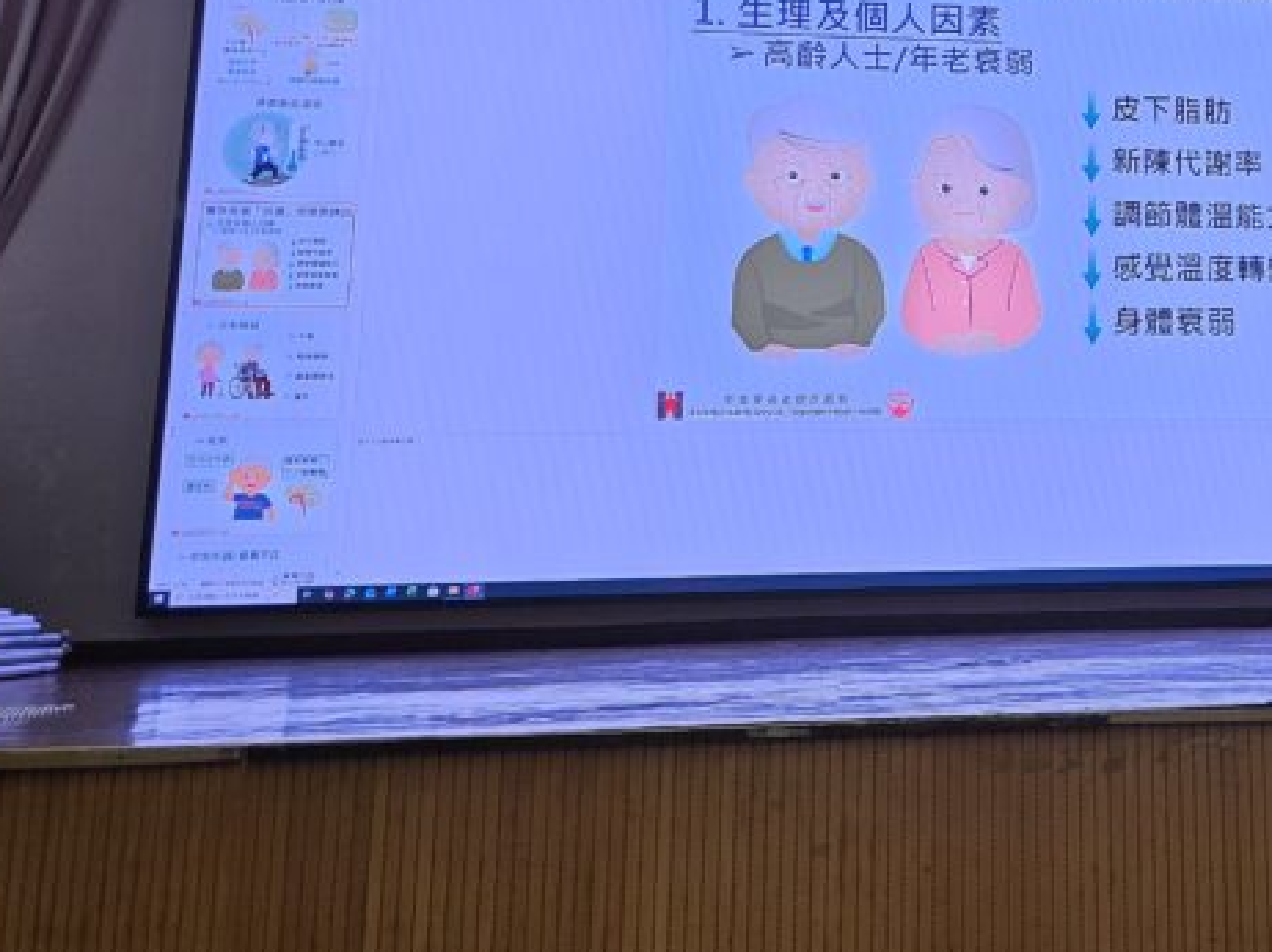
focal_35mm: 51
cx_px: 1239
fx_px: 1873
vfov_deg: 28.0
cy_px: 201
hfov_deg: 34.5
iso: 40
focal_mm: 5.4
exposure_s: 1/100
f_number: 1.8
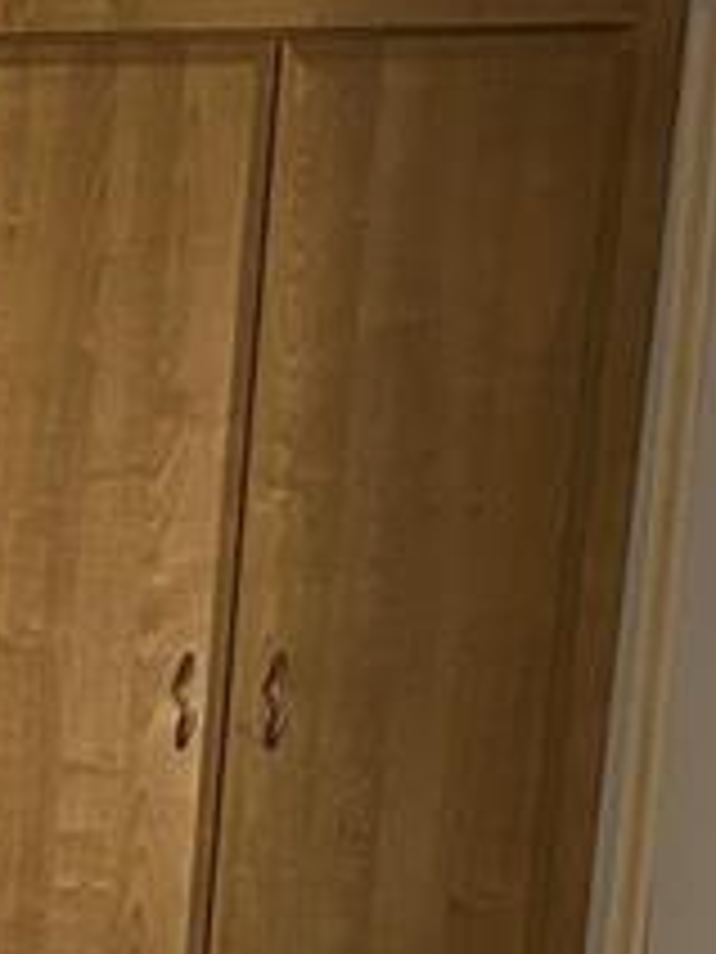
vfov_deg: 12.3
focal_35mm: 147
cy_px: 1746
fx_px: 4054
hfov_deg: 9.0
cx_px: -1063
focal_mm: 5.7
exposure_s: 1/60
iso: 250
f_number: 1.5
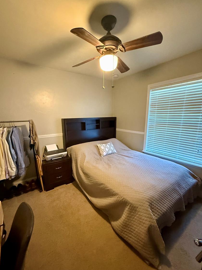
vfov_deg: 98.1
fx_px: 117
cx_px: 97
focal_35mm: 15
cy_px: 140
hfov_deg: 81.7
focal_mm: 2.22
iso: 800
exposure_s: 1/40
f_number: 2.2
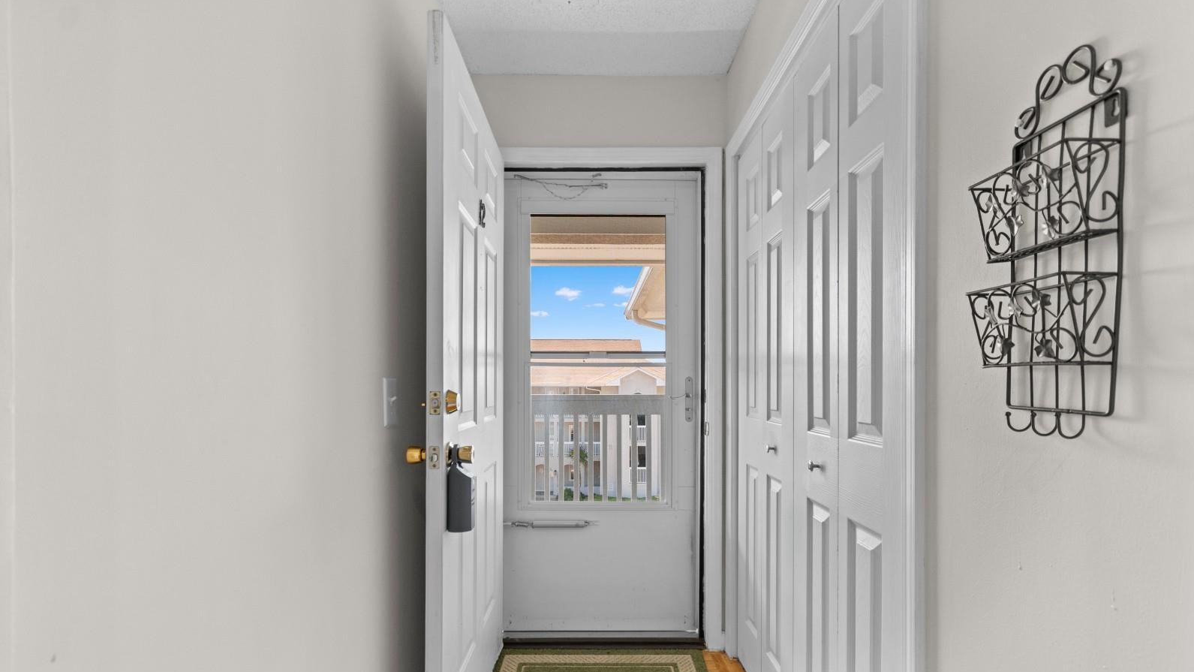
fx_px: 507
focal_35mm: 16
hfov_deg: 99.4
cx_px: 602
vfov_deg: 66.7
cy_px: 385
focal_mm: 10
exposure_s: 1/13
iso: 100
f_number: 4.5
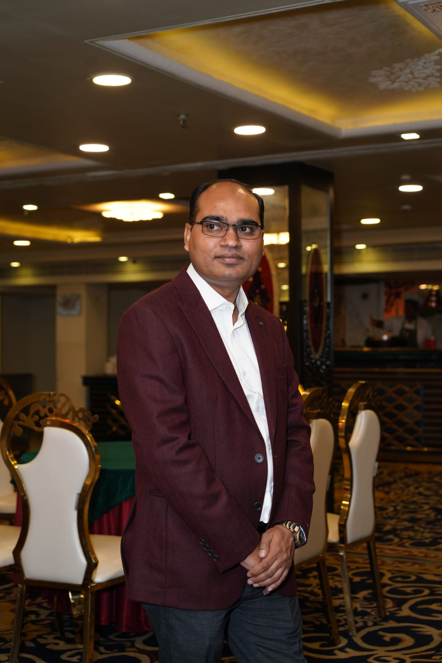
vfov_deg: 36.2
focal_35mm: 55
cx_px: 221
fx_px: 1012
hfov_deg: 24.6
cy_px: 332
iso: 800
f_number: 4
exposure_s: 1/160
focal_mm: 55
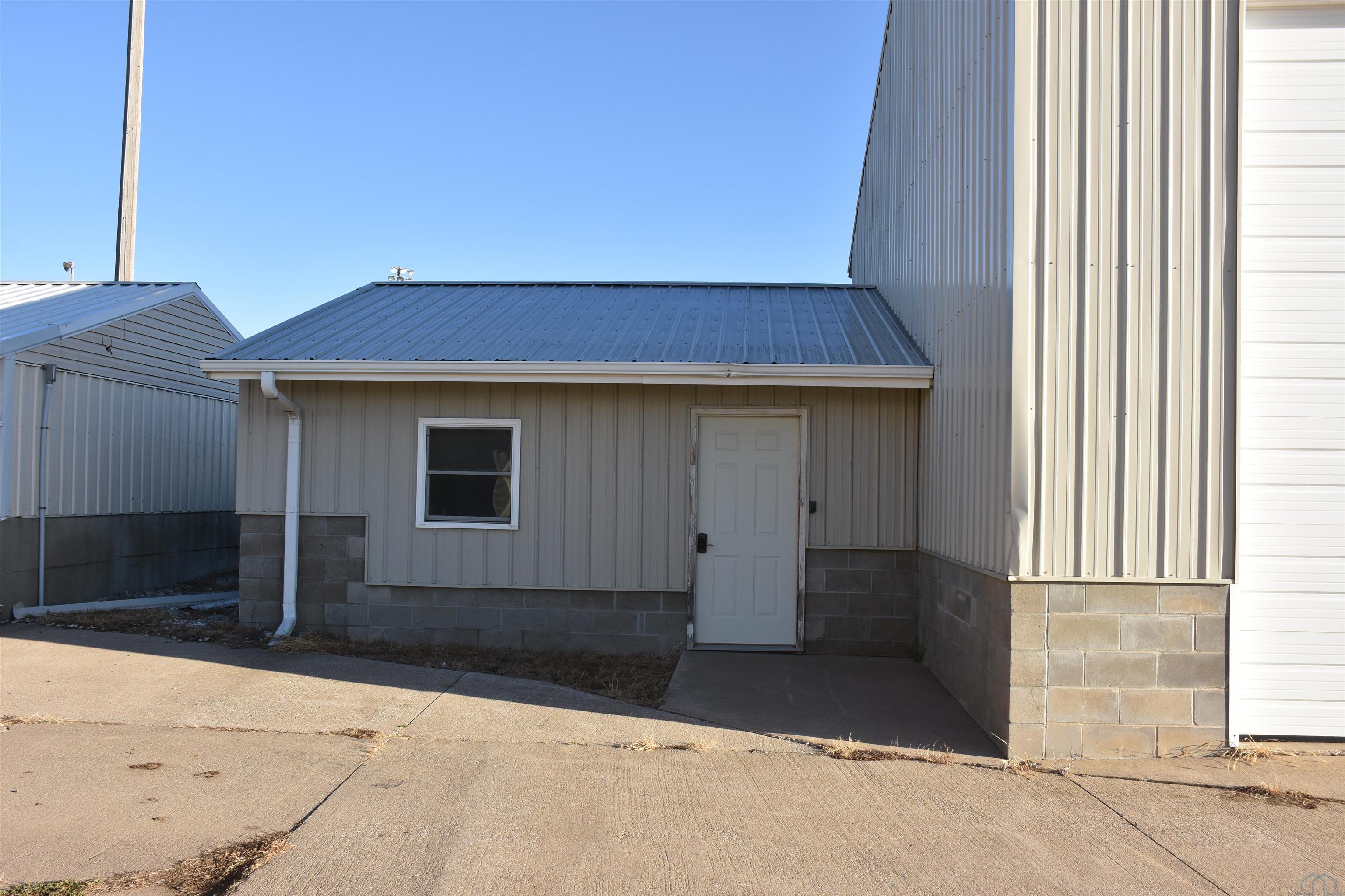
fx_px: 1121
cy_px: 448
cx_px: 672
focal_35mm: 30
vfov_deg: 43.6
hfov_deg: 61.9
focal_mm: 20
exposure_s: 1/500
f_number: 8
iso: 360
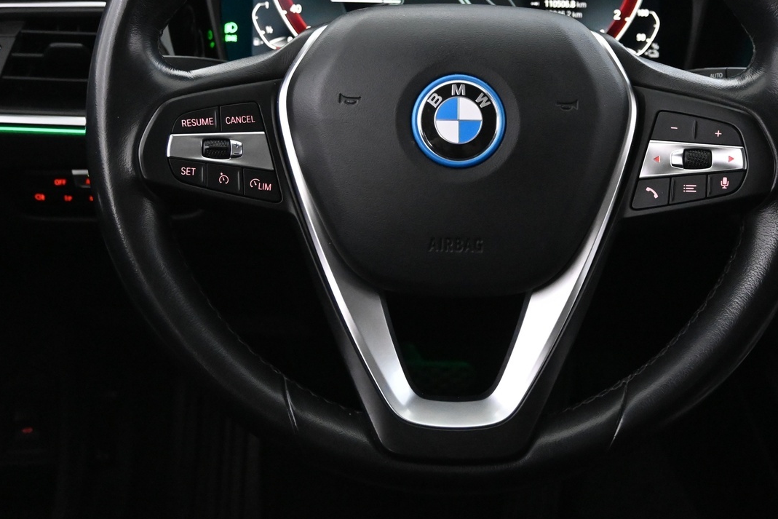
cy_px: 130
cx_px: 457
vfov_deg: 26.7
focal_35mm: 50
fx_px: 1081
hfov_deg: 39.5
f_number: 4
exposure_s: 1/40
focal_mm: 22
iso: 5600
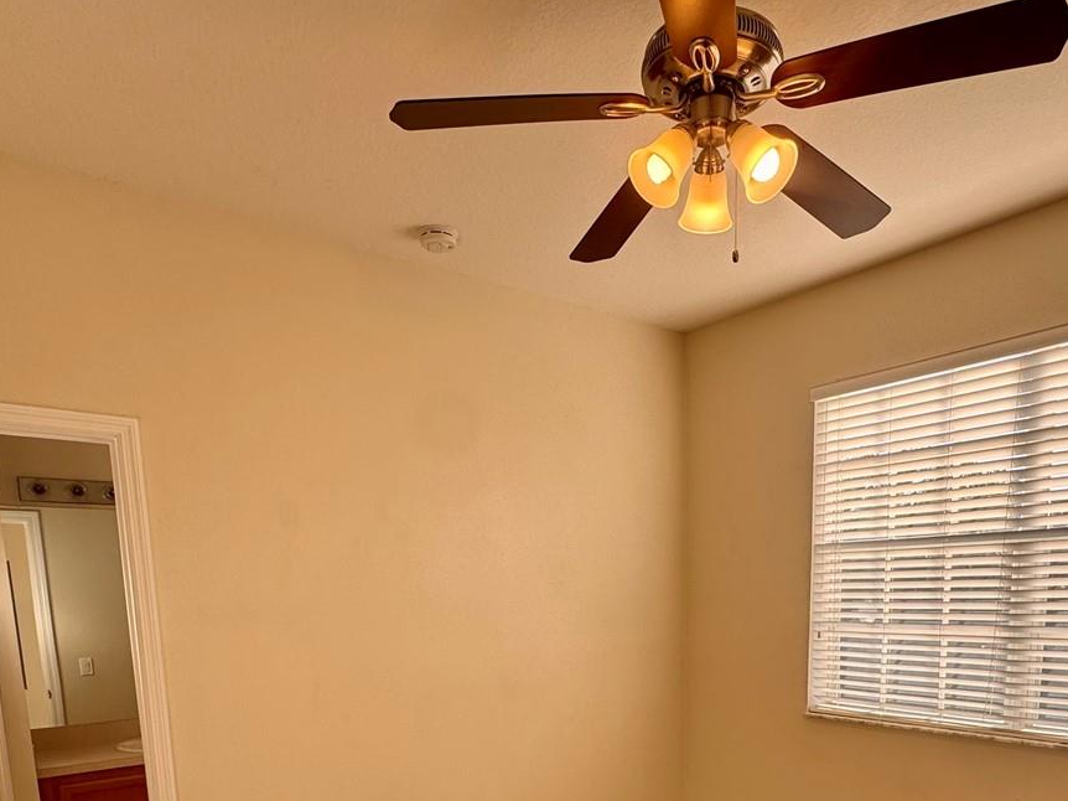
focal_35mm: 26
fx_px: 802
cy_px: 719
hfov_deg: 67.0
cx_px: 607
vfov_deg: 47.7
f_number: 2.2
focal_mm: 2.22
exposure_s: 1/271
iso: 40
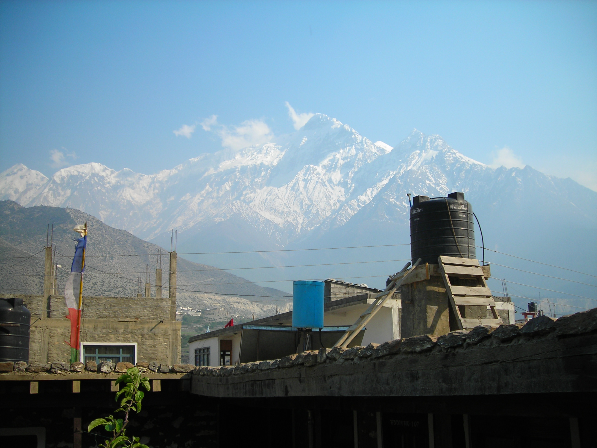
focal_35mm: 38
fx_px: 655
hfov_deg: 49.0
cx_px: 298
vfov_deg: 37.7
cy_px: 224
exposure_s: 1/130
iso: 50
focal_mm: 6.3
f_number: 6.4
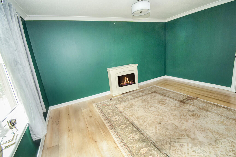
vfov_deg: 77.3
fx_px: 98
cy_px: 78
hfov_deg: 100.4
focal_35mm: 15
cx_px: 118
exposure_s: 1/80
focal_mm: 10
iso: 800
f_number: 4.5
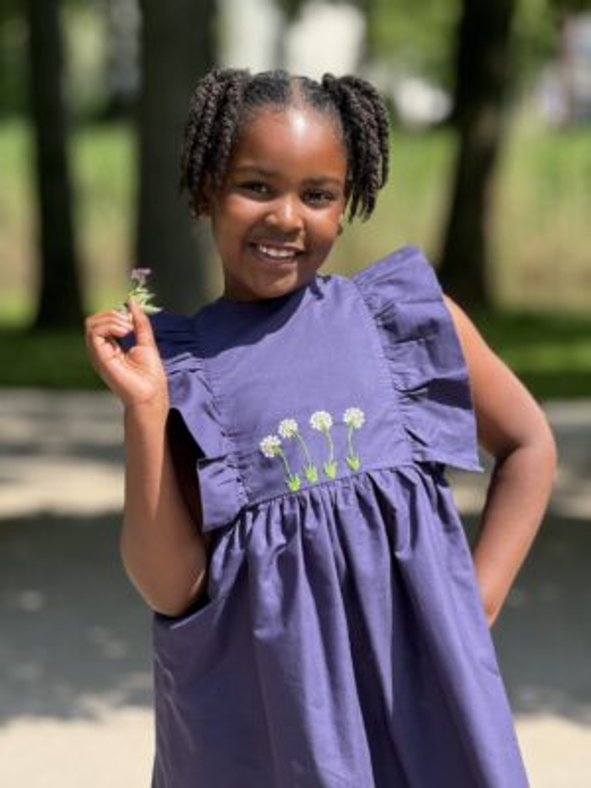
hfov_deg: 12.3
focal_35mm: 120
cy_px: 394
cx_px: 296
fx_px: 2732
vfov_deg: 16.4
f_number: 2.8
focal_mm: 15.66
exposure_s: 1/450
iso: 64
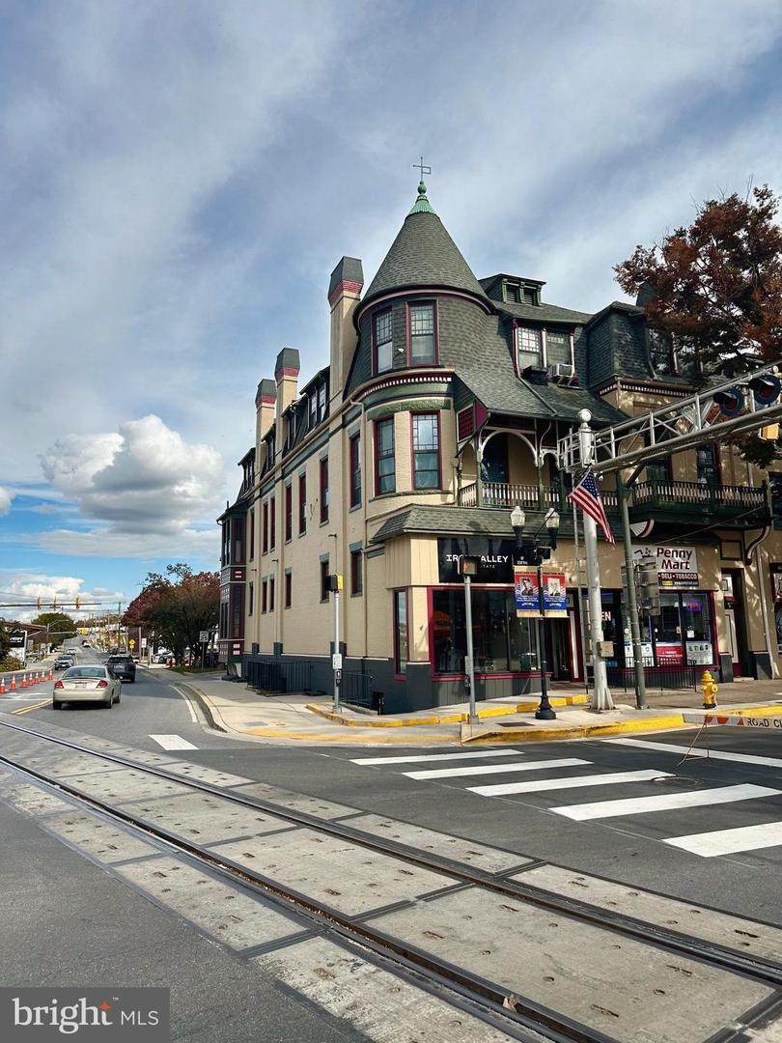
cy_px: 522
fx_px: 723
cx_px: 391
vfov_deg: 71.6
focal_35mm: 24
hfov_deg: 56.8
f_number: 1.78
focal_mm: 6.86
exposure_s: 1/5263
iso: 80
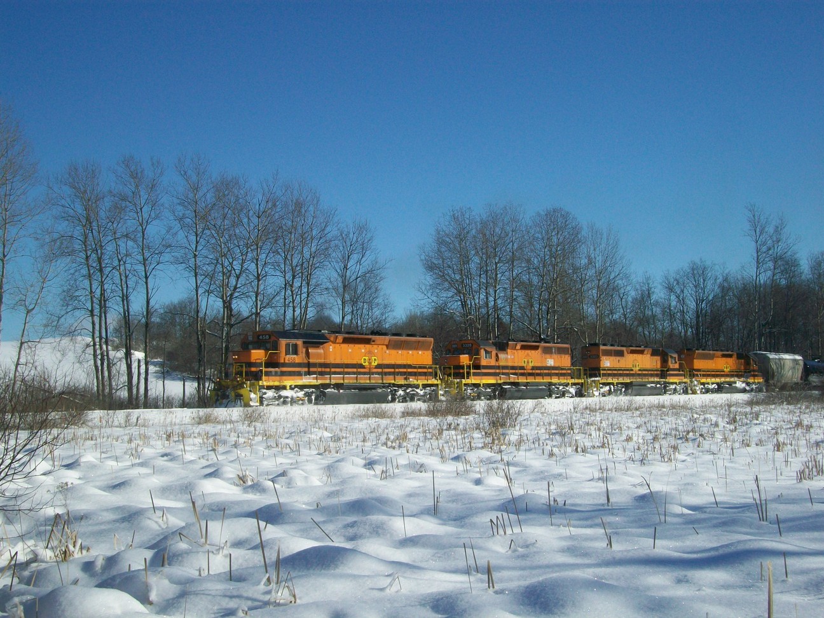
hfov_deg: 38.2
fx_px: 1190
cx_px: 412
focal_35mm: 50
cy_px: 309
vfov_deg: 29.1
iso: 64
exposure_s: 1/400
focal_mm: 8.8
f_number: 7
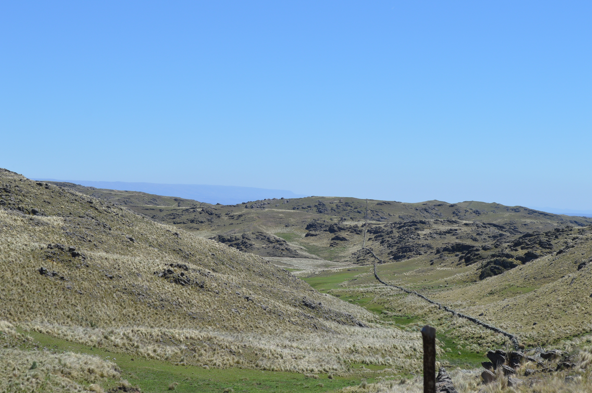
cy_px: 192
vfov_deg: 15.9
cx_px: 303
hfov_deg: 23.8
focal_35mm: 86
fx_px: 1405
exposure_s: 1/250
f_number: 8
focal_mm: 55
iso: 100
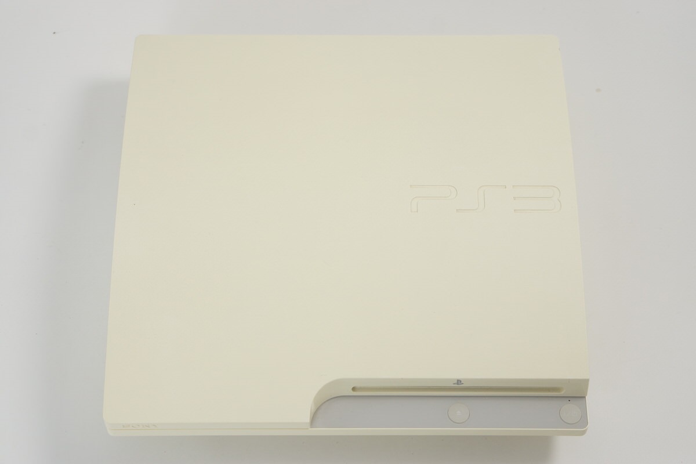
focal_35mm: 75
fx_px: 1450
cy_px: 232
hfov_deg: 27.0
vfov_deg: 18.2
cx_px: 348
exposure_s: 1/80
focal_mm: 50
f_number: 6.3
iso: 500
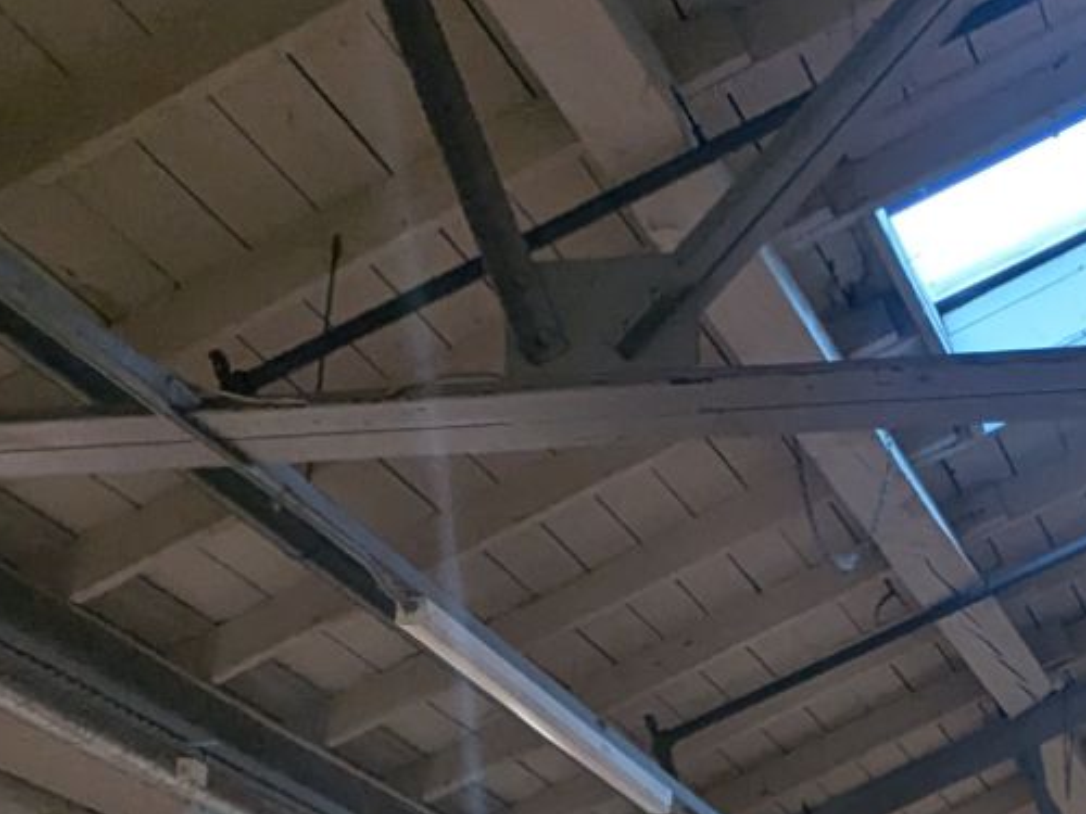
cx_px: 1234
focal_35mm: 64
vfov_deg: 18.3
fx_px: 2008
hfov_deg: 27.4
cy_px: 1452
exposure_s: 1/120
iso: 219
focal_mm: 2.35
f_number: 2.2
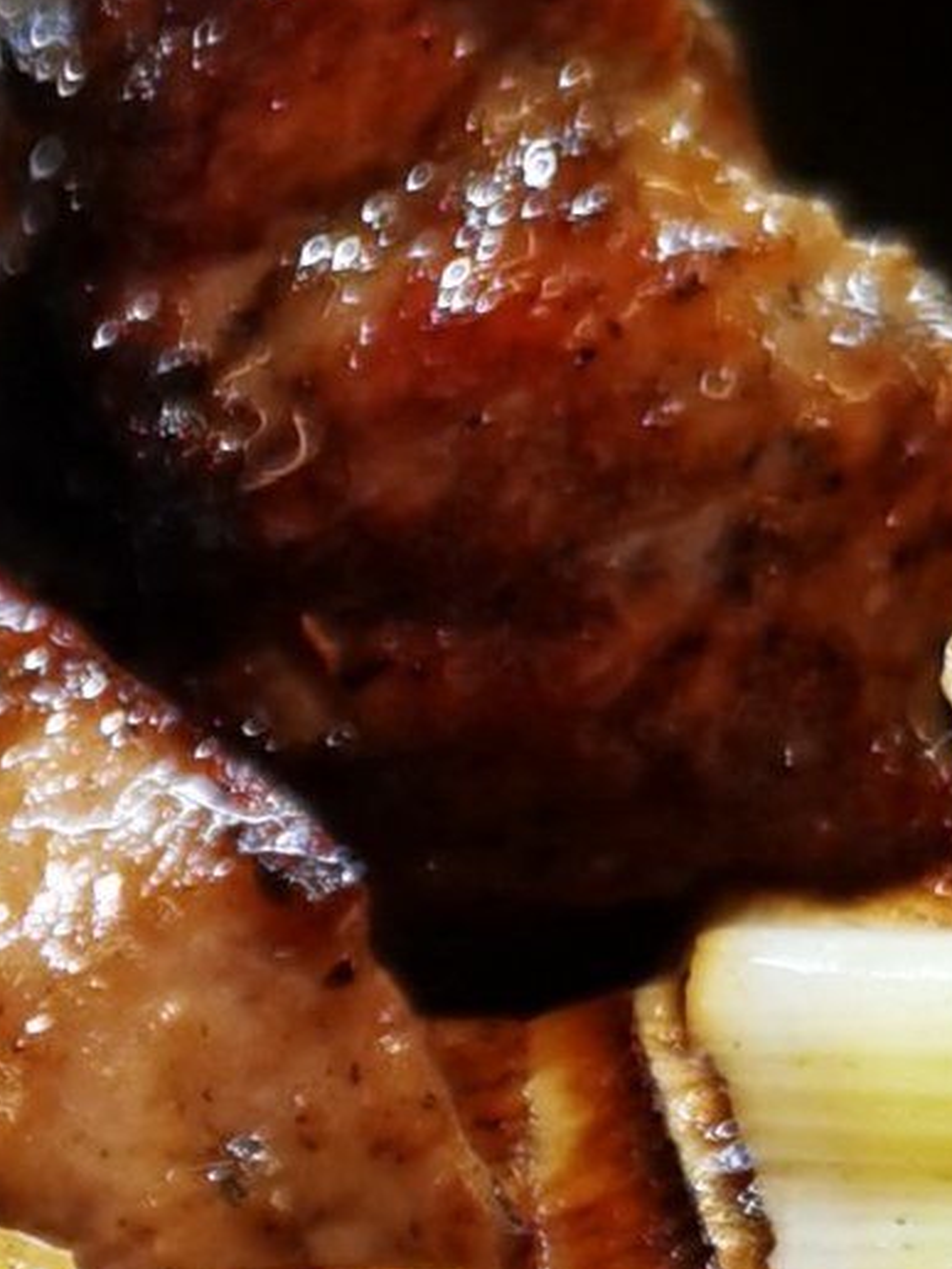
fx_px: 5244
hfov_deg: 9.6
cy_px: 1713
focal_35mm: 143
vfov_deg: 13.3
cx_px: -984
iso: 250
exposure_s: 1/60.2
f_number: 1.8
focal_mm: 5.58
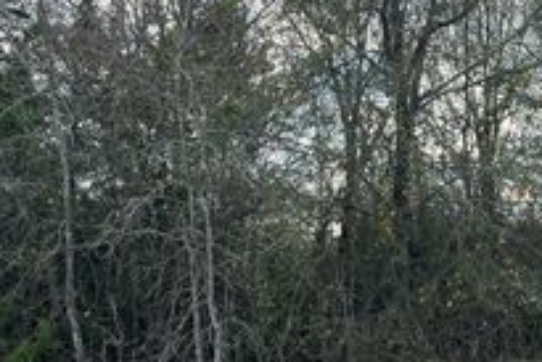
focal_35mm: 66
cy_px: 292
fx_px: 994
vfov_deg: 20.4
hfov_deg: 30.3
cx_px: 362
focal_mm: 5.7
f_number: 1.5
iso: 50
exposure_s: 1/873
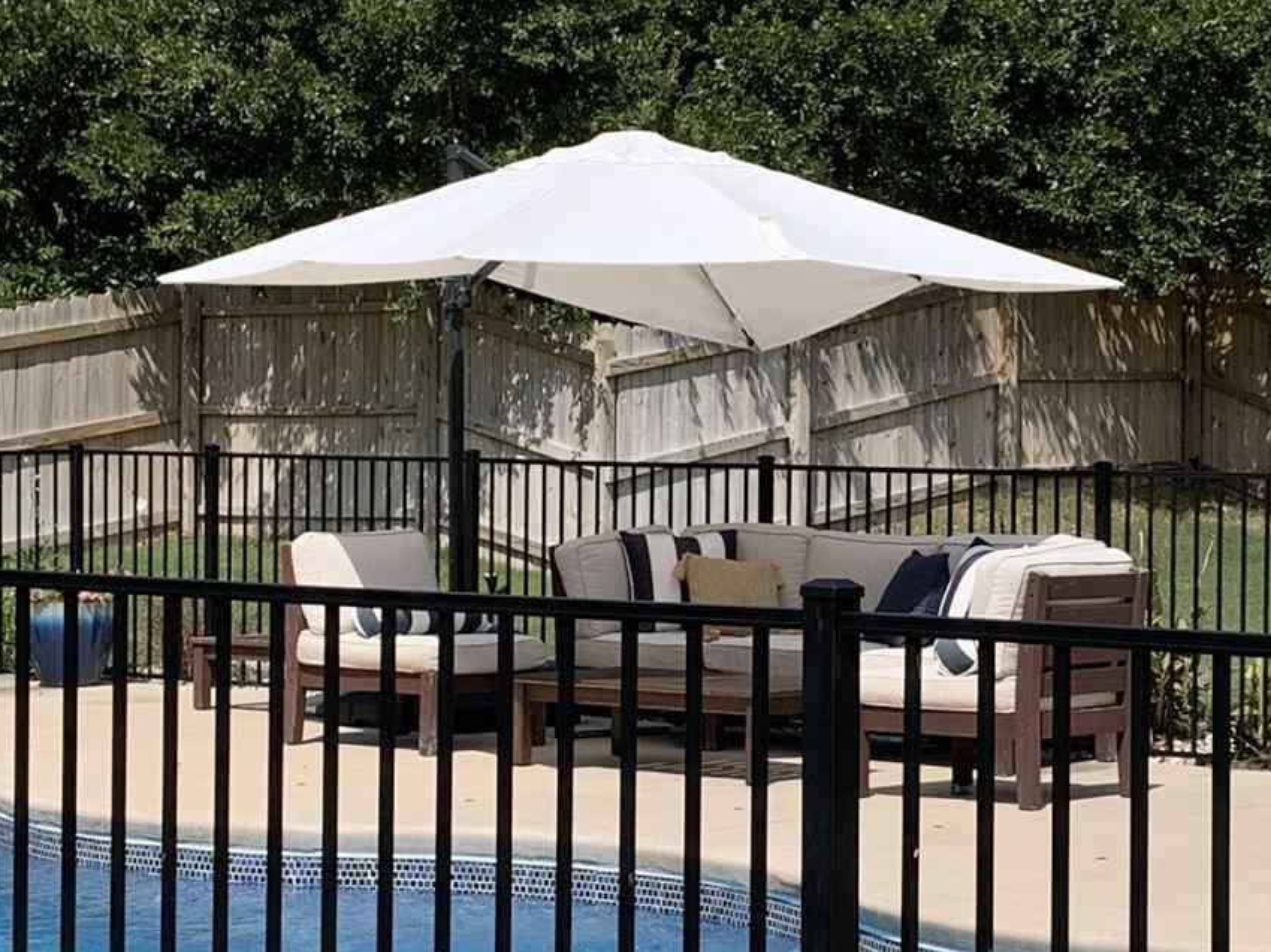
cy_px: 451
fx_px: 3450
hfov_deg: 20.7
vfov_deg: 15.7
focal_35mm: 94
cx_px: 950
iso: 25
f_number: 1.8
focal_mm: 4.25
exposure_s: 1/2160
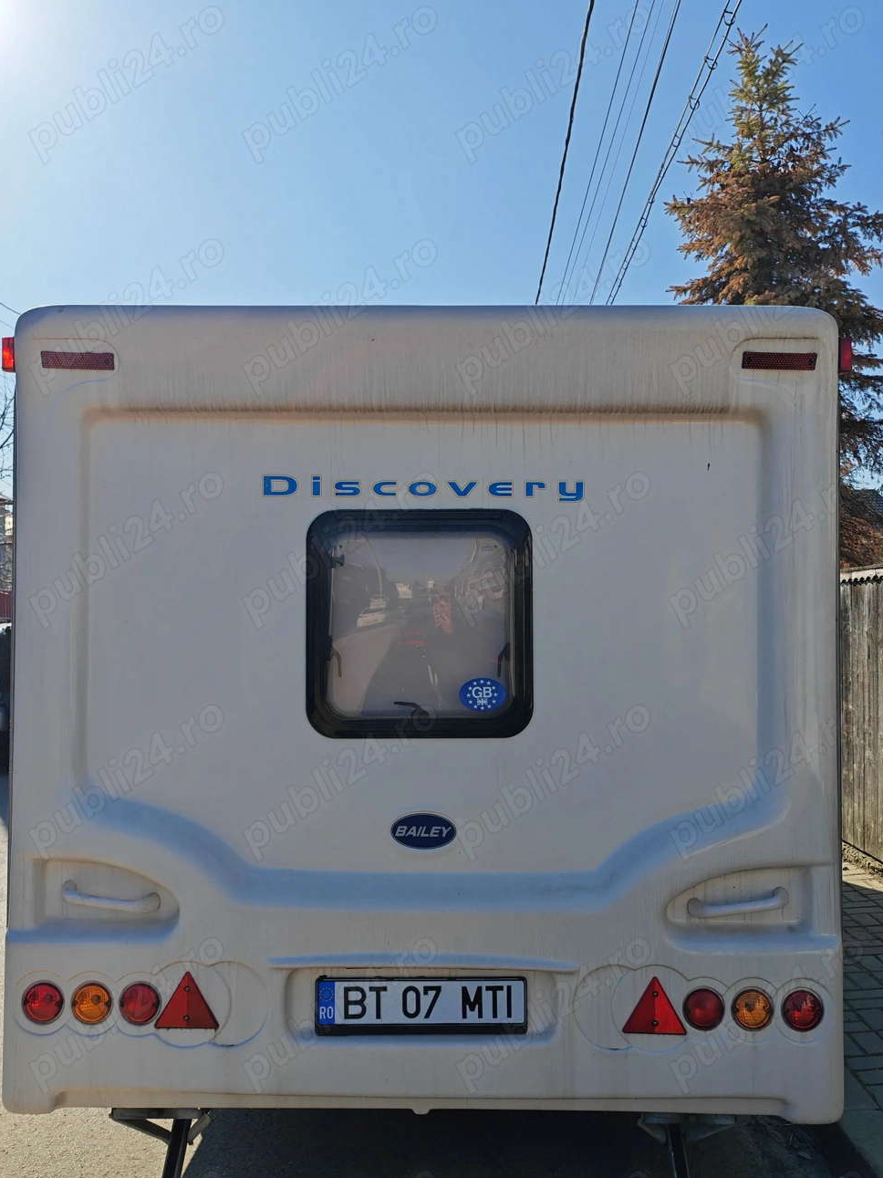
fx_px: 1055
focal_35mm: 31
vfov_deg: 58.4
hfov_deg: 45.4
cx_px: 445
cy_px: 594
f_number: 1.9
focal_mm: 6.12
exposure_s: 1/2000
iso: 50
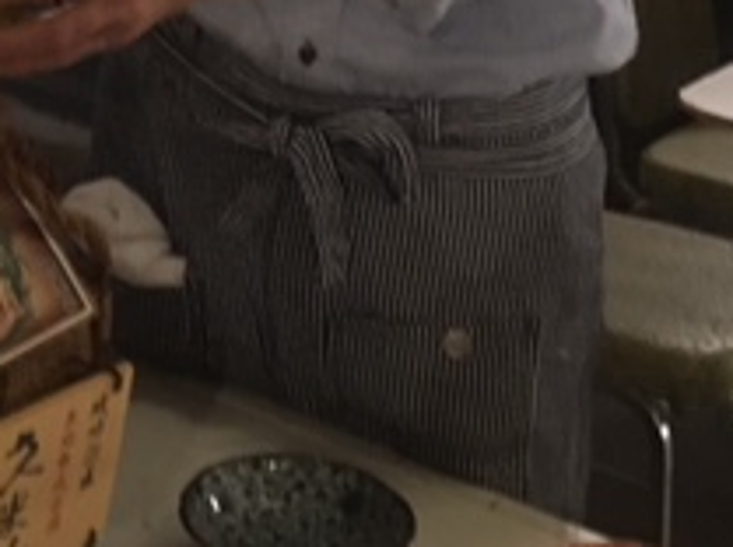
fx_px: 1881
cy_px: -238
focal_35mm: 89
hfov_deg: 22.0
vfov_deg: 15.4
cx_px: 249
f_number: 2.2
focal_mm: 4.15
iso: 400
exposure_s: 1/15
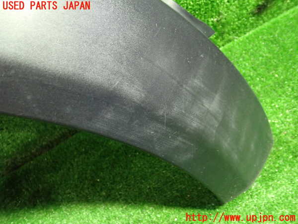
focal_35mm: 30
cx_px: 149
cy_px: 112
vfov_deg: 46.8
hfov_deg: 60.0
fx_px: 258
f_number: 2.3
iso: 800
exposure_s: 1/30
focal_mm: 5.4
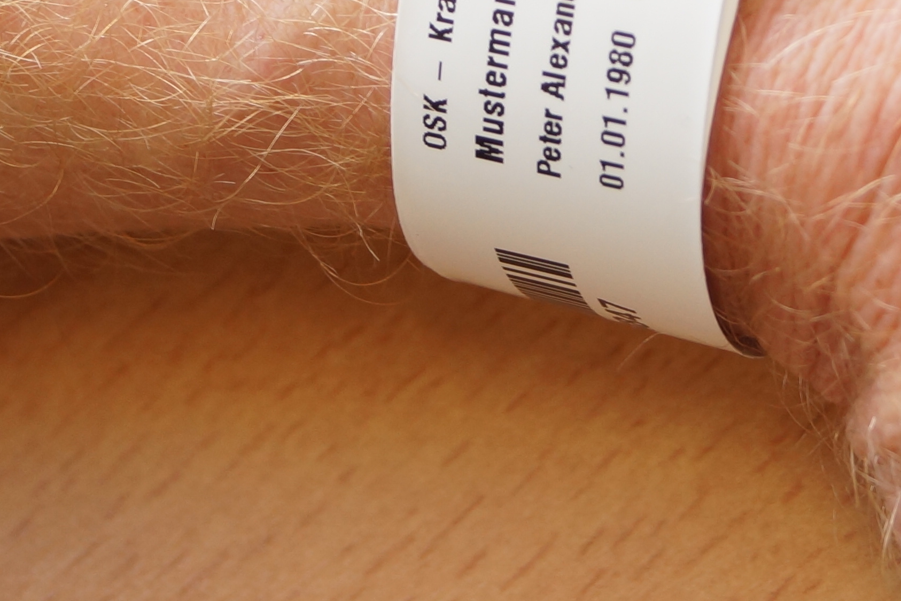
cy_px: 102
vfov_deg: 7.3
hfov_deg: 11.0
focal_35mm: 187
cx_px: 678
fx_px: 4674
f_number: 4.5
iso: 200
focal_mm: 35
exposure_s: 1/60
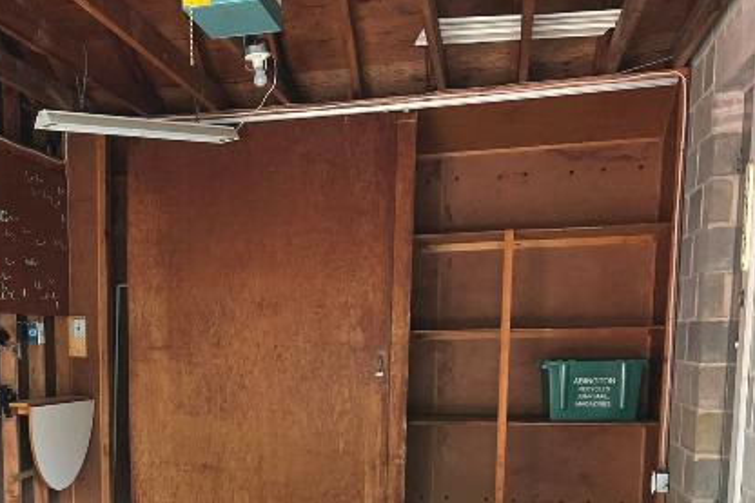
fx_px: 1090
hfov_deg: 36.5
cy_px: 483
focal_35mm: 52
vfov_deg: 24.9
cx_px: 118
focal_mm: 5.7
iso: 125
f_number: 1.5
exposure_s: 1/120
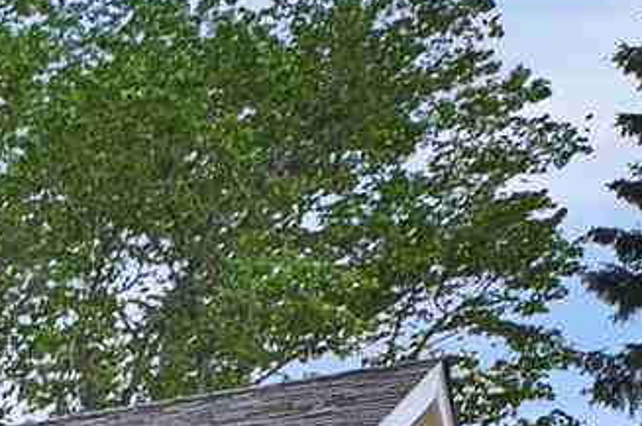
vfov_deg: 7.3
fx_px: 3009
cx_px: -1302
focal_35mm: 169
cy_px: 1184
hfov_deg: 9.5
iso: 200
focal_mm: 18
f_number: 7.1
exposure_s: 1/200
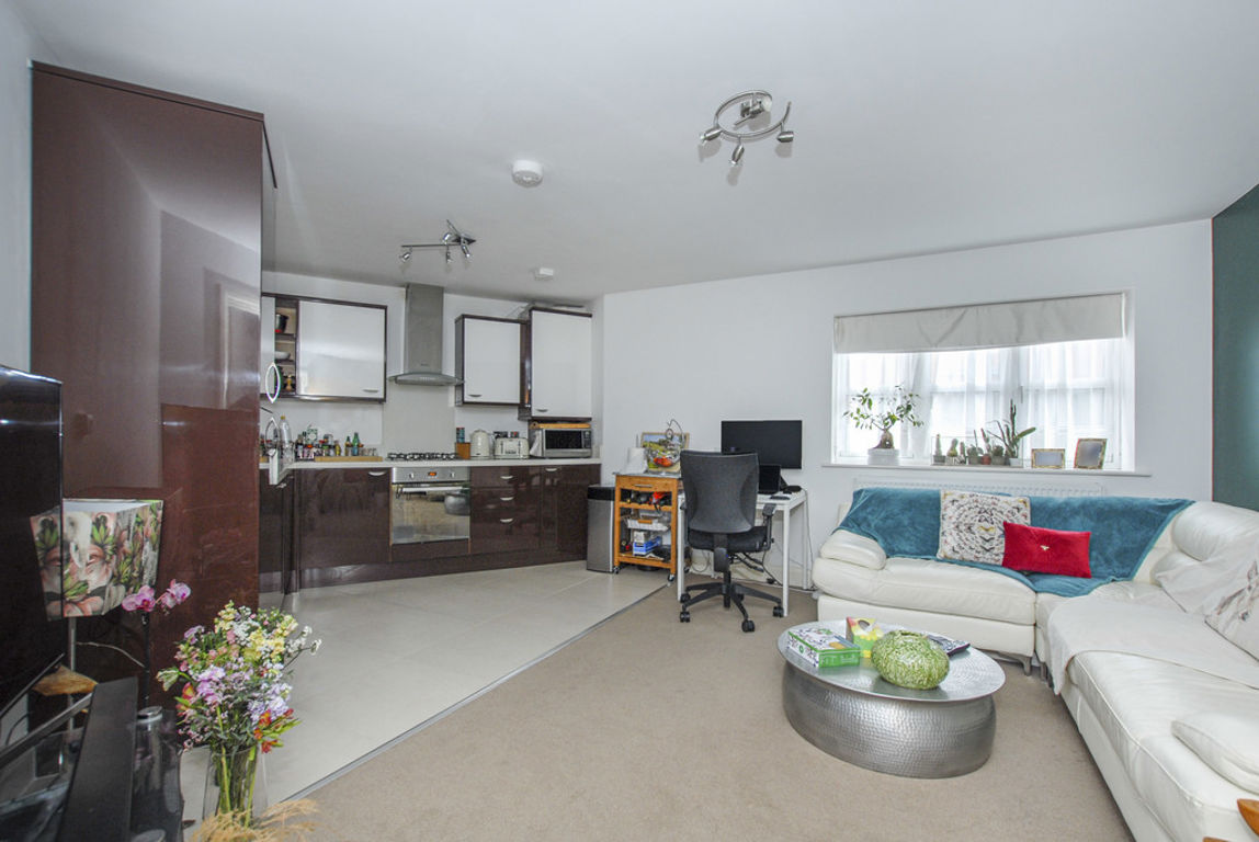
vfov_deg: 77.5
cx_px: 630
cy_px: 421
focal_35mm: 15
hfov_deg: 100.3
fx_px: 525
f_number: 5.6
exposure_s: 1/15
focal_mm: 10
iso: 200
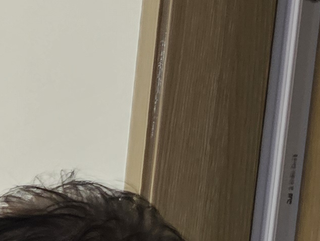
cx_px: -545
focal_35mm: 145
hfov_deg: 10.7
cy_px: 557
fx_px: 1341
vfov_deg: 9.3
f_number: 1.7
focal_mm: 6.3
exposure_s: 1/120
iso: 160
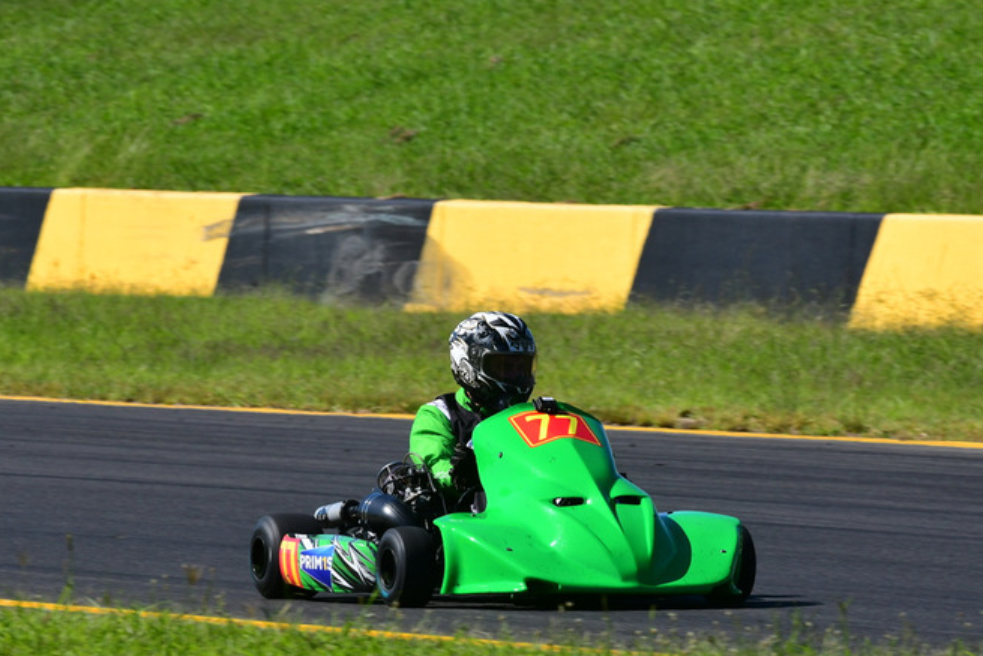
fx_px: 14502
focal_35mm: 531
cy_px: 384
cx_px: 560
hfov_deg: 3.9
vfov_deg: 2.6
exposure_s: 1/640
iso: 500
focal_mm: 290
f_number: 13
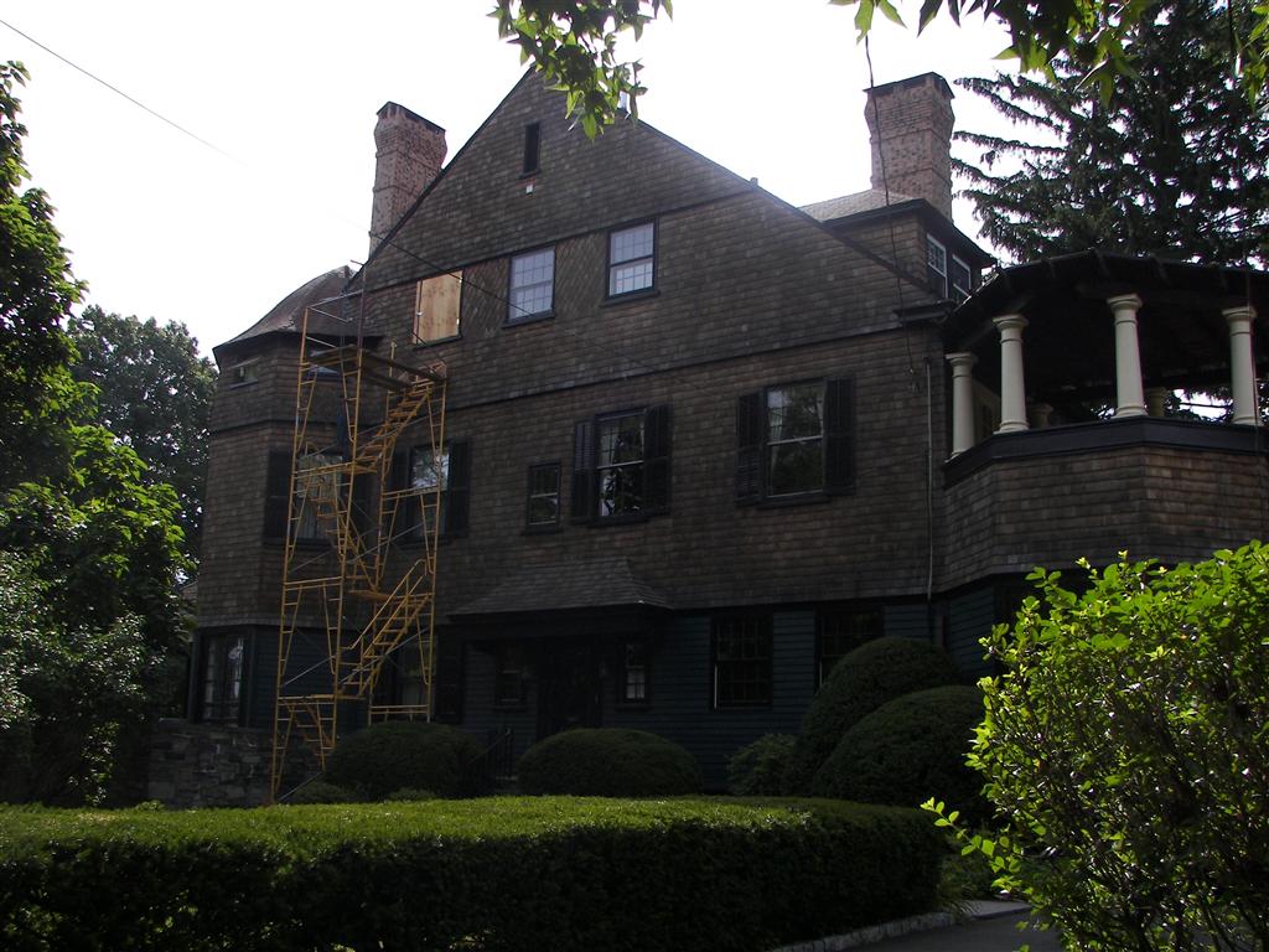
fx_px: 1320
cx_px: 634
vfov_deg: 39.7
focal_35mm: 36
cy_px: 476
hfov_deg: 51.4
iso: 64
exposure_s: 1/500
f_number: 4
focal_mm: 6
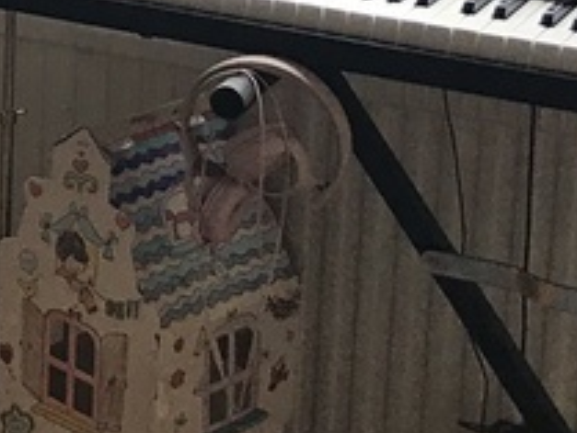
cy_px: -177
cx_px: -364
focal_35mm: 137
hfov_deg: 13.3
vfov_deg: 10.5
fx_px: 2285
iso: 32
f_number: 1.8
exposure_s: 1/33
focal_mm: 3.99
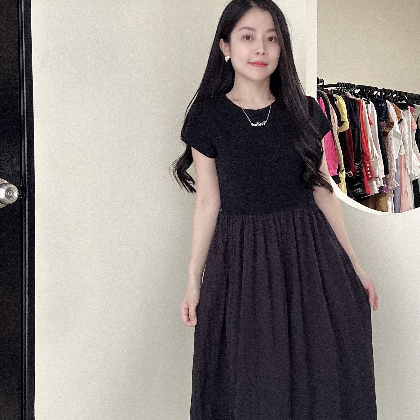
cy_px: 293
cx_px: 271
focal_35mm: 36
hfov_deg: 45.5
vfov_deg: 45.1
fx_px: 494
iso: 160
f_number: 1.9
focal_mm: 2.69
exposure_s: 1/60
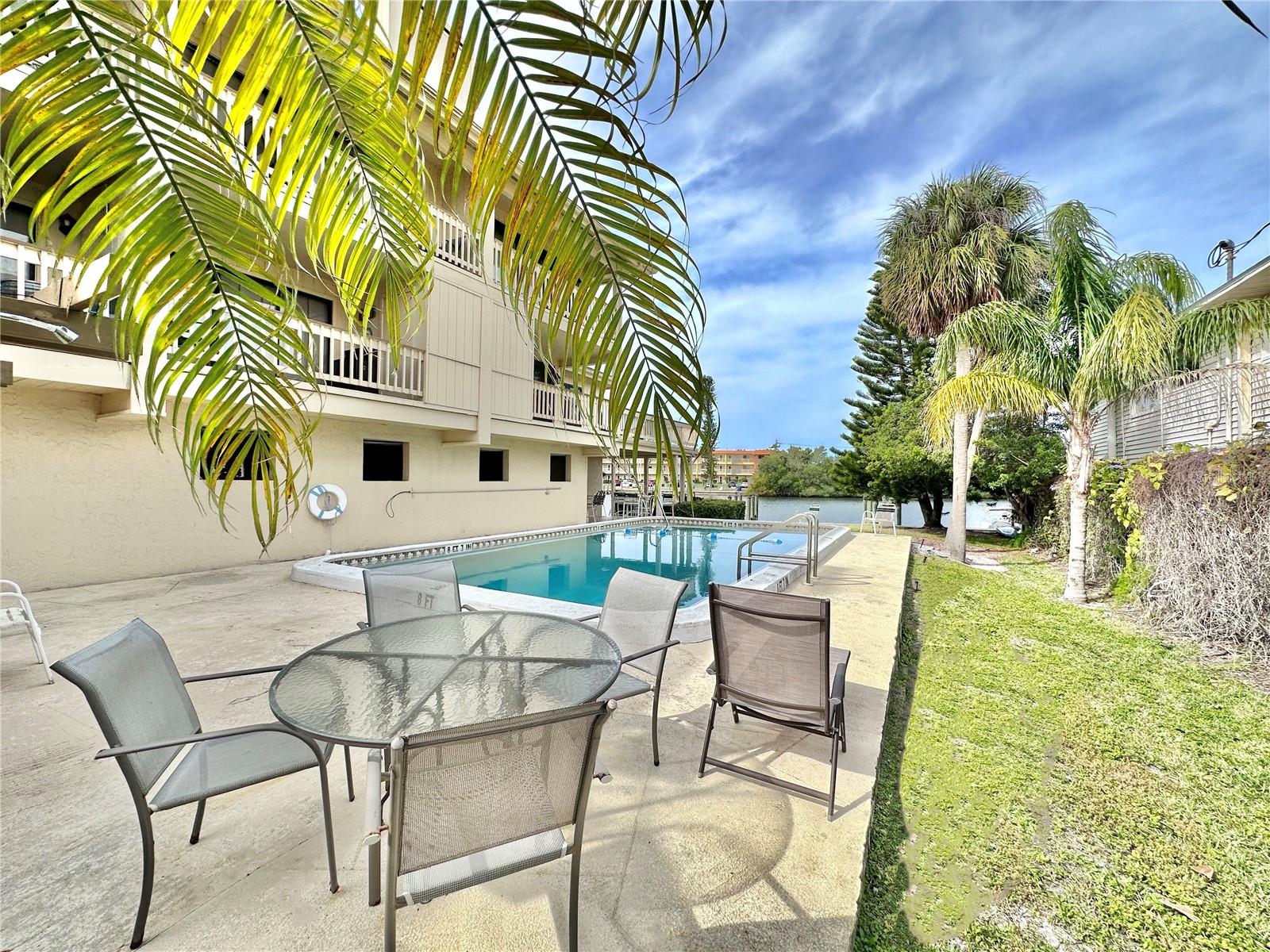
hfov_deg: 102.1
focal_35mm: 14
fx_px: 514
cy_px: 476
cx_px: 635
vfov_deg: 85.7
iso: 40
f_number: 2.2
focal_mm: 2.22
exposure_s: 1/1984
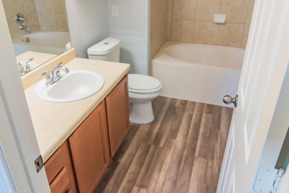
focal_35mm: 26
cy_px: 77
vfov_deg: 49.2
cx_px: 137
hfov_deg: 69.3
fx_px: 209
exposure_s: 1/125
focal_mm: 14
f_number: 4
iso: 1100
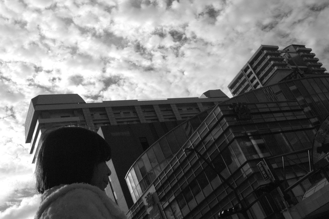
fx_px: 375
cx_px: 164
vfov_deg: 32.6
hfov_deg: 47.4
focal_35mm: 41
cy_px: 110
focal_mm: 24.2
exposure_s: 1/2000
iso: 800
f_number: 14
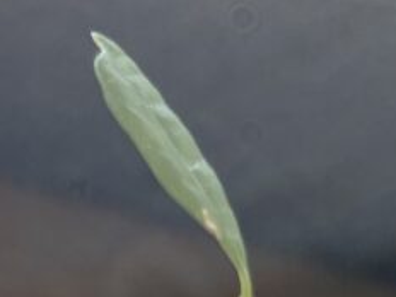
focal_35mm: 115
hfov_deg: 15.1
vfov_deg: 12.6
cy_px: 353
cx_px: -288
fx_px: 1316
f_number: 1.6
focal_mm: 5.1
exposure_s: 1/142
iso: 32
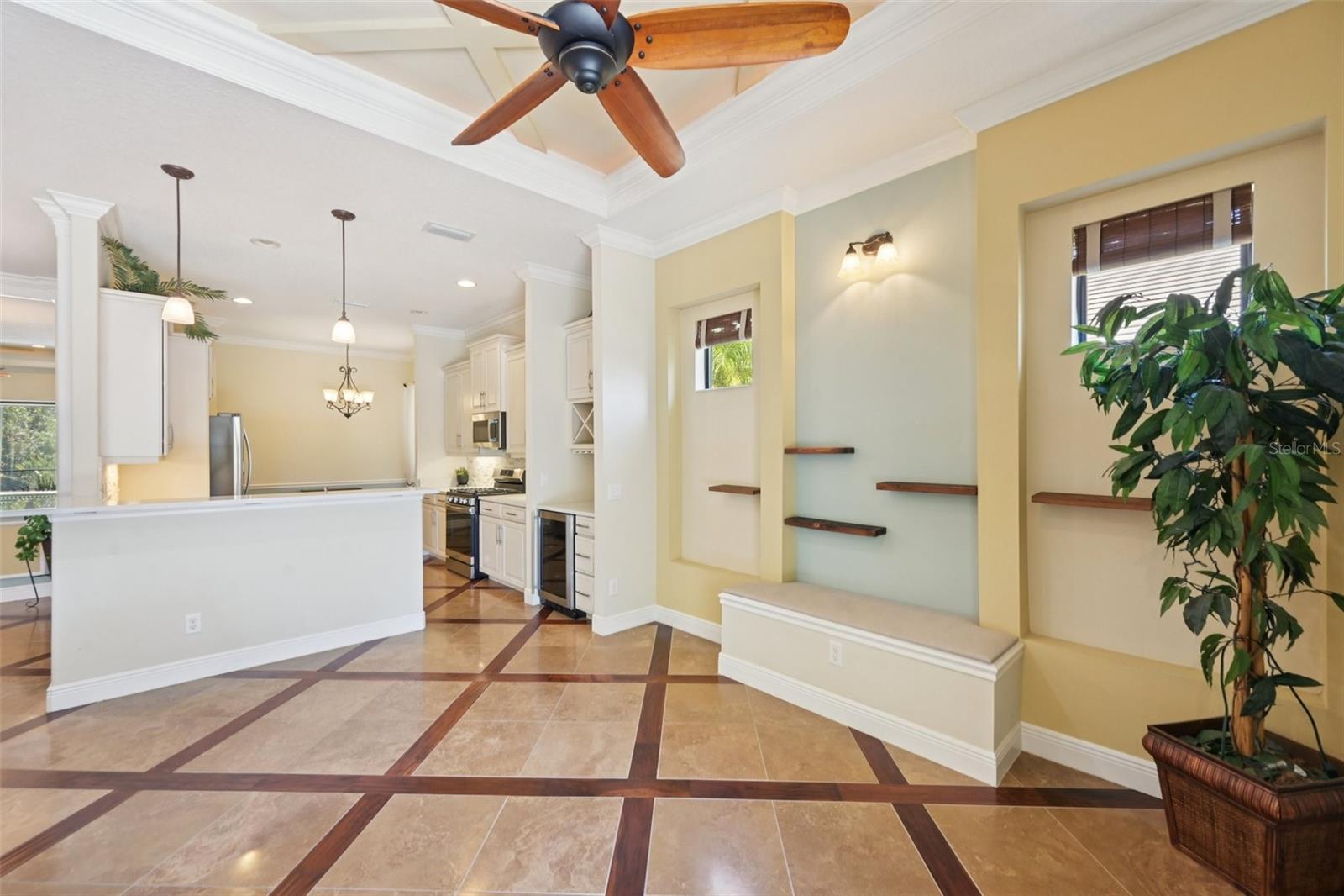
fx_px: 523
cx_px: 672
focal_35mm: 14
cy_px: 448
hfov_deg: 104.3
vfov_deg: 81.2
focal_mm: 14
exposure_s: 1/15
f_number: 8
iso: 400
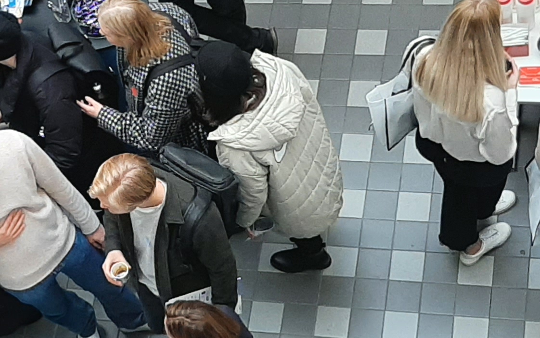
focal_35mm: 99
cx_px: 169
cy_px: 183
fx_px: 1457
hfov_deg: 20.9
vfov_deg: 13.2
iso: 125
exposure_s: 1/60
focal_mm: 3.93
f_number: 1.7
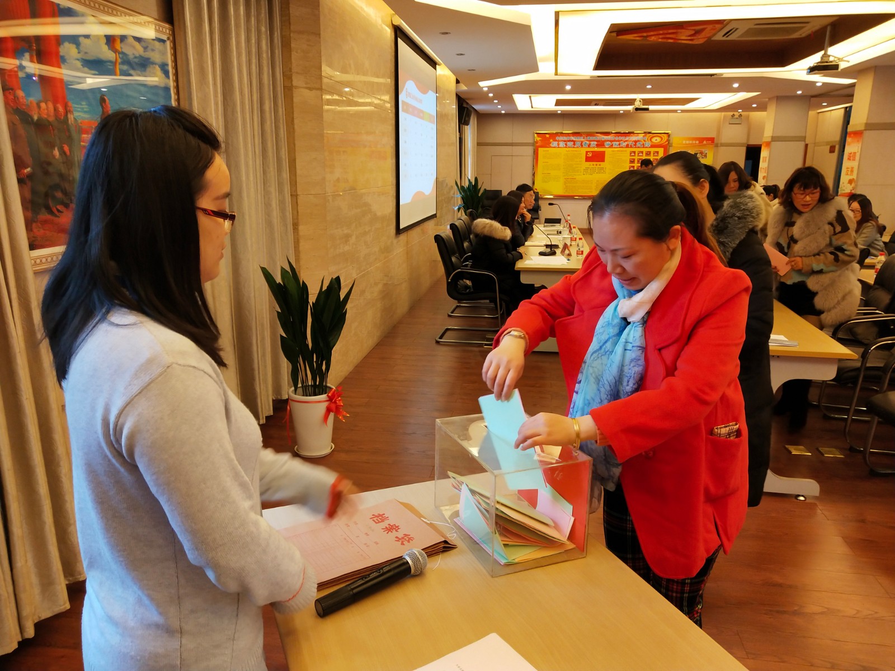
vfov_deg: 46.8
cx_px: 448
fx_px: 776
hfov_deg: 60.0
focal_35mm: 30
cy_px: 336
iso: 211
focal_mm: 3.95
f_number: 1.8
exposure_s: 1/50
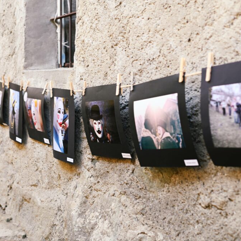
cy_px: 119
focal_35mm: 65
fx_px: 512
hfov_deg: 26.4
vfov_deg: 26.5
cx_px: 92
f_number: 3.2
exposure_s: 1/60
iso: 100
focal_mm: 50
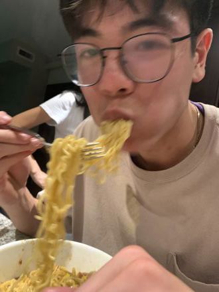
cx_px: 110
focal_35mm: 26
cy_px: 146
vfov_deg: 67.3
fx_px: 219
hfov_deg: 53.1
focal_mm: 4.25
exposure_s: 1/24
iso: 800
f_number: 1.8
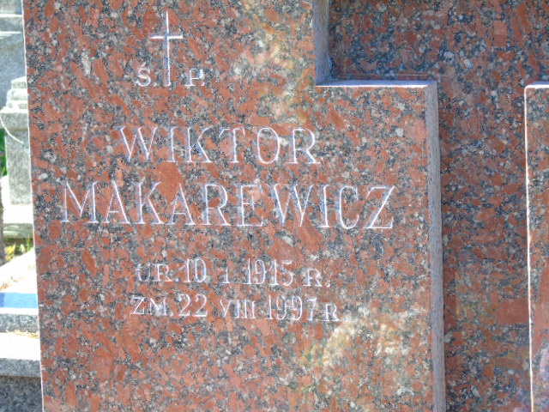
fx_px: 2252
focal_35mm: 142
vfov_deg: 10.4
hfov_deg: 13.9
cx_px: 274
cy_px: 206
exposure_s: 1/125
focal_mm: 25
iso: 250
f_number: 4.7
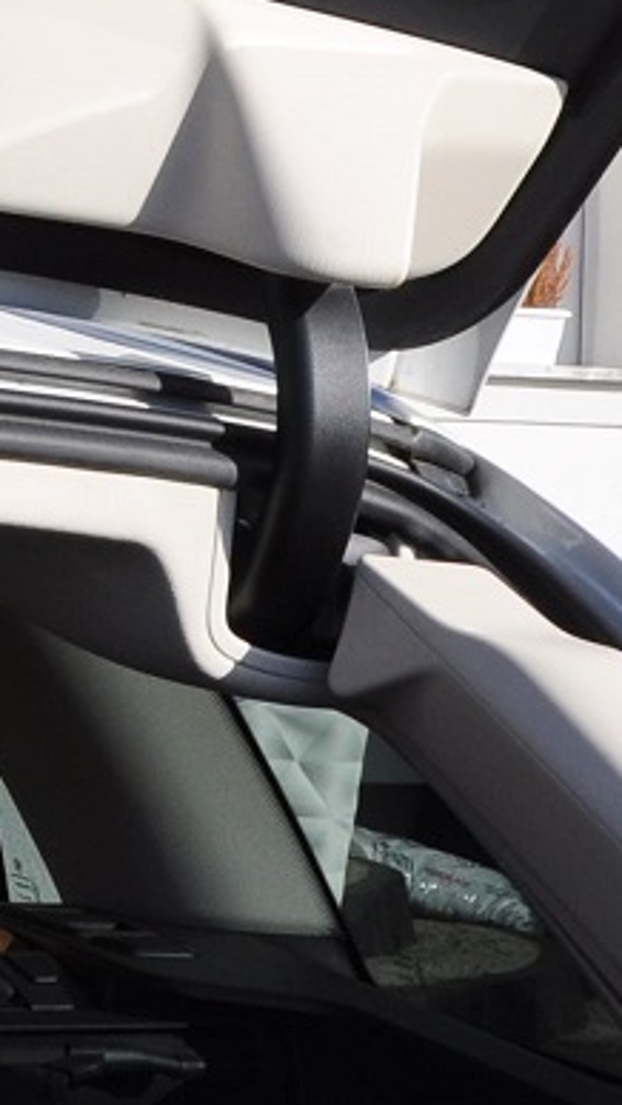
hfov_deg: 6.4
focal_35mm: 185
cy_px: 344
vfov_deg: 11.6
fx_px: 5418
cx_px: -519
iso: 250
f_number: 10
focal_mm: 24
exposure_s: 1/400
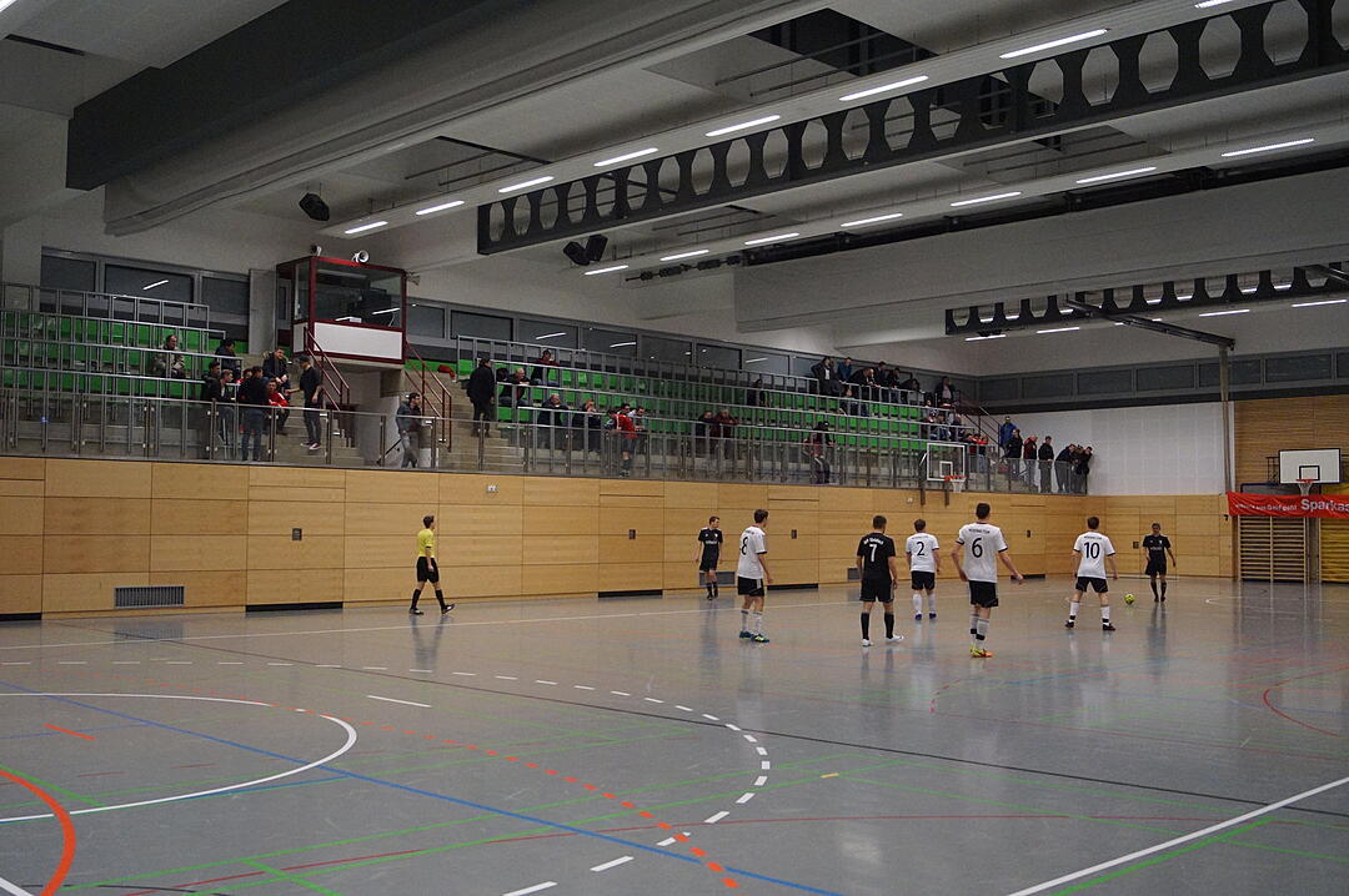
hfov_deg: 53.2
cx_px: 674
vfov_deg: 36.8
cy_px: 448
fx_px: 1348
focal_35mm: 36
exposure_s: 1/400
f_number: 4
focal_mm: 24
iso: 3200
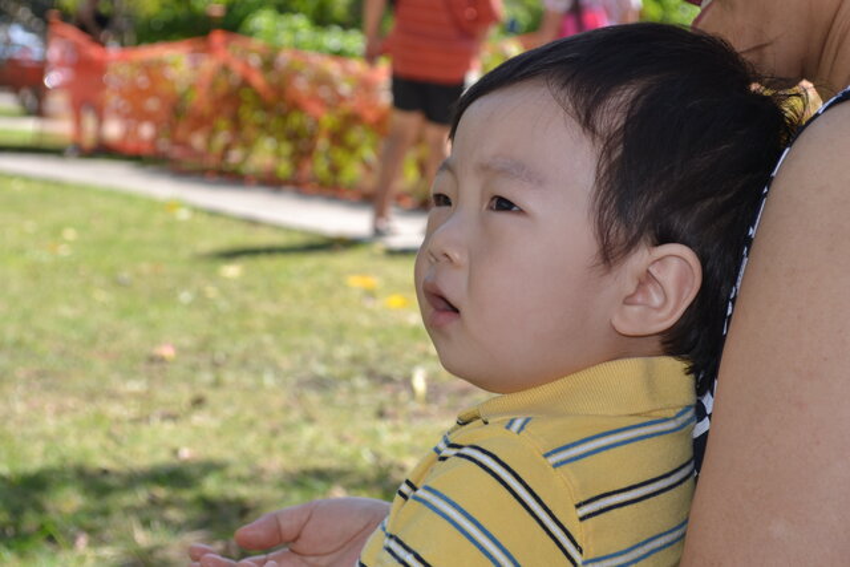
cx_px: 425
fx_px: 1948
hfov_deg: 24.6
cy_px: 284
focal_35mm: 82
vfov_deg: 16.6
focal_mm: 55
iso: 100
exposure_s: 1/100
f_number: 8
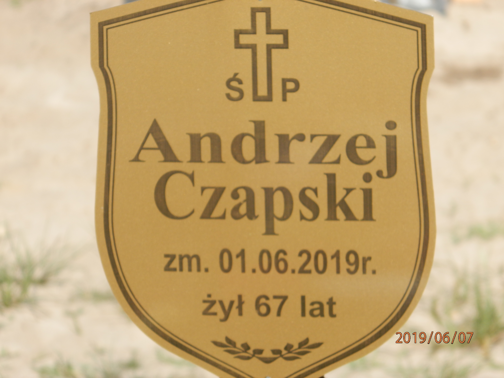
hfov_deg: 7.0
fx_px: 4091
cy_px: 189
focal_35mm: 281
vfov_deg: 5.3
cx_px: 252
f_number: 5.6
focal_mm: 50.2
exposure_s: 1/320
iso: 80
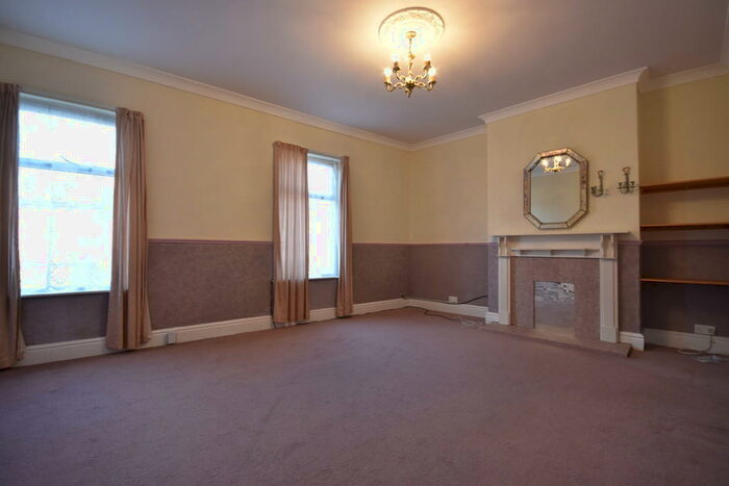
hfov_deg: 100.4
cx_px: 364
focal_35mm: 15
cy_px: 243
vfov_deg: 77.4
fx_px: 304
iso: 400
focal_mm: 10
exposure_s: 1/25
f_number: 5.6
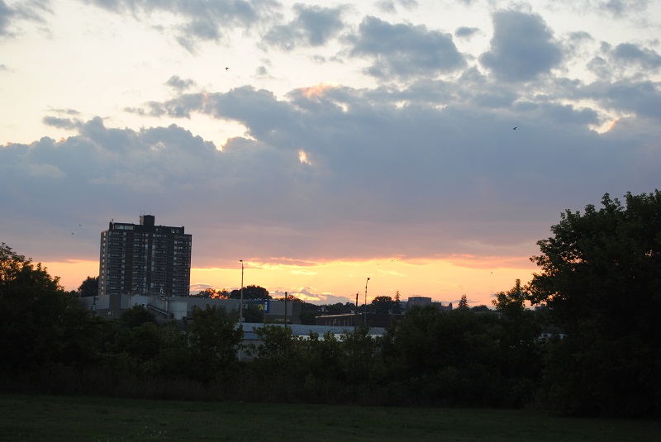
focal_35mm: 82
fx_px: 1516
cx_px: 330
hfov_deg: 24.6
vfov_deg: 16.6
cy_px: 221
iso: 100
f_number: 5.6
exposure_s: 1/60
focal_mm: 55
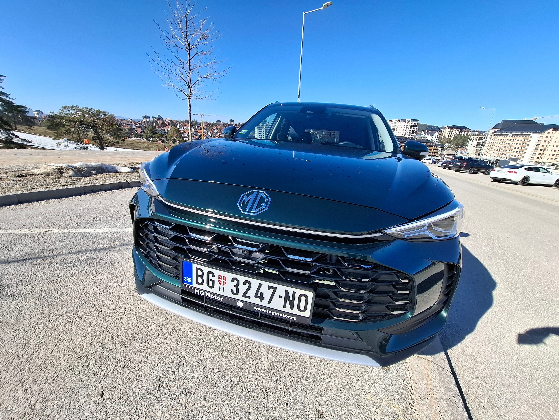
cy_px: 210
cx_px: 280
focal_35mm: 13
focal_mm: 1.74
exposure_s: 1/790
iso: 40
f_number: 2.2
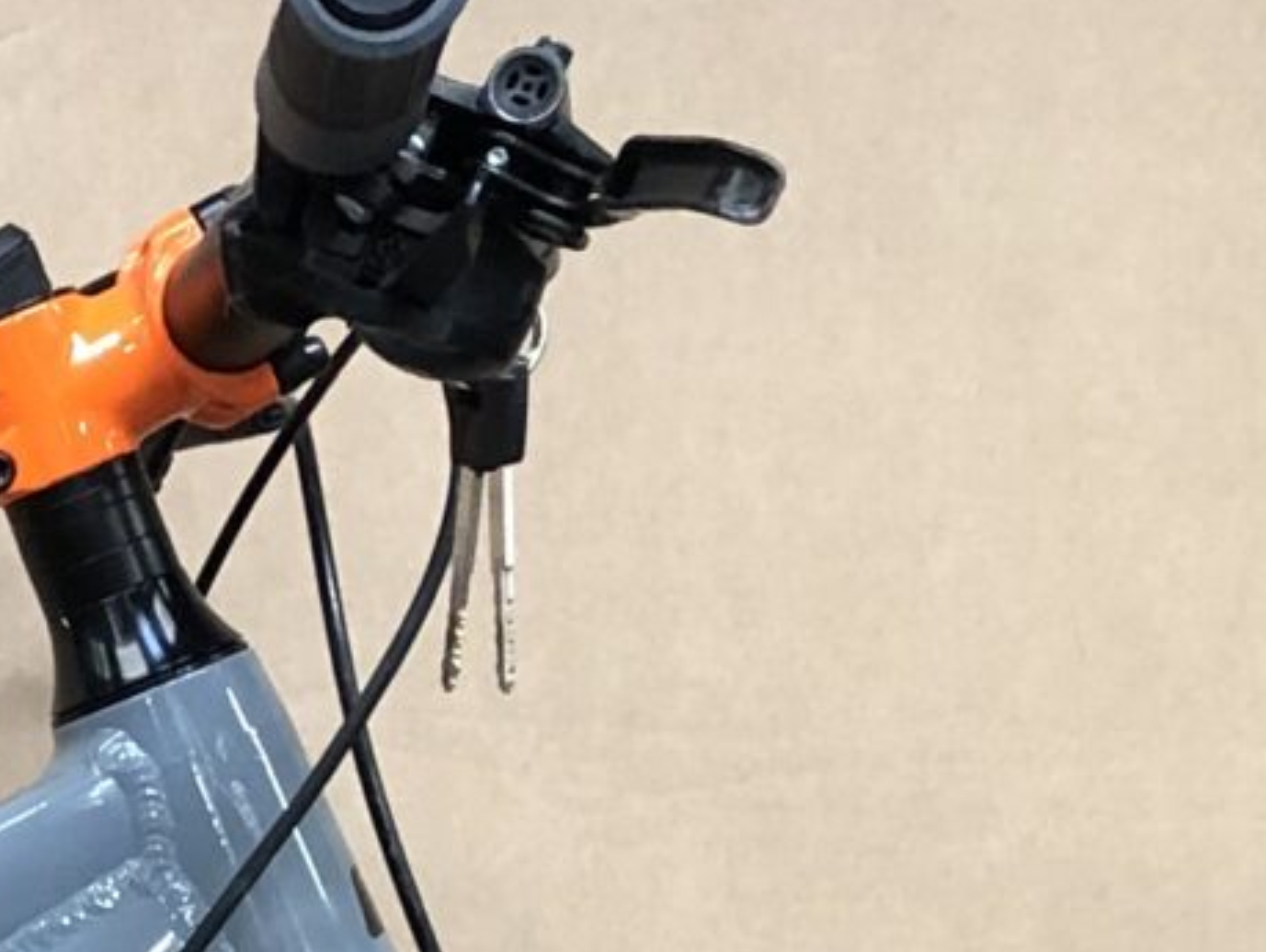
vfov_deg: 9.1
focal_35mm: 156
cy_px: 1747
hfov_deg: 11.8
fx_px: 5710
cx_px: -872
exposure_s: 1/17
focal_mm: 3.99
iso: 40
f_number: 1.8
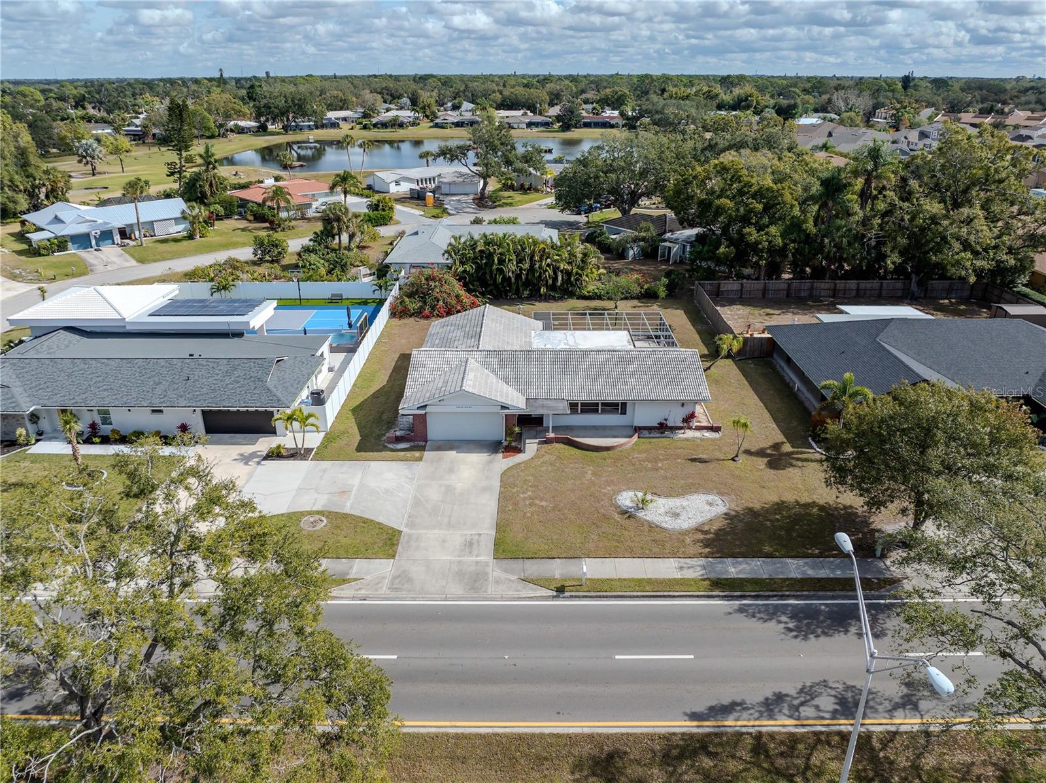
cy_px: 392
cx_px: 523
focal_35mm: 24
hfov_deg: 71.6
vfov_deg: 56.7
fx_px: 725
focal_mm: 12.29
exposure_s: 1/2000
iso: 110
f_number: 2.8
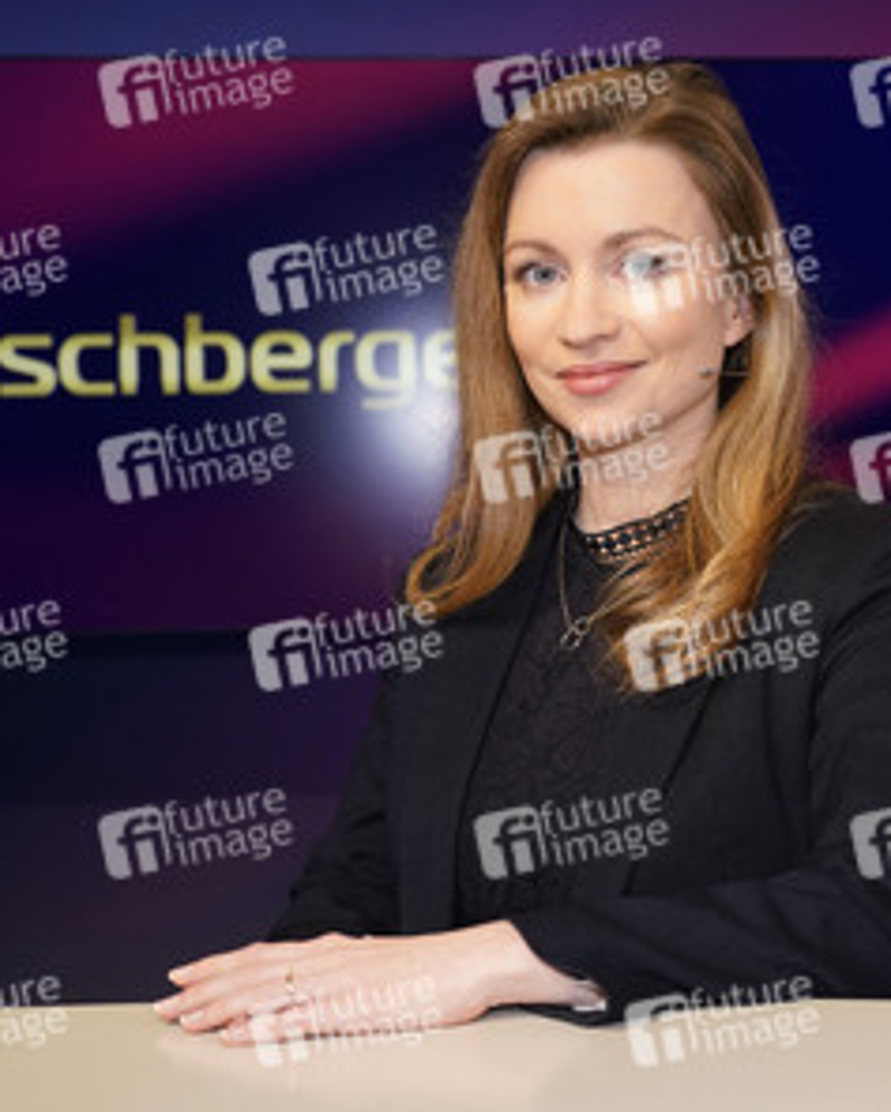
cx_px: 622
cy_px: 552
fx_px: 1977
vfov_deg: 31.4
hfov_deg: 25.2
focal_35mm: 60
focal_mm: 42
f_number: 5
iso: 2000
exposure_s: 1/160
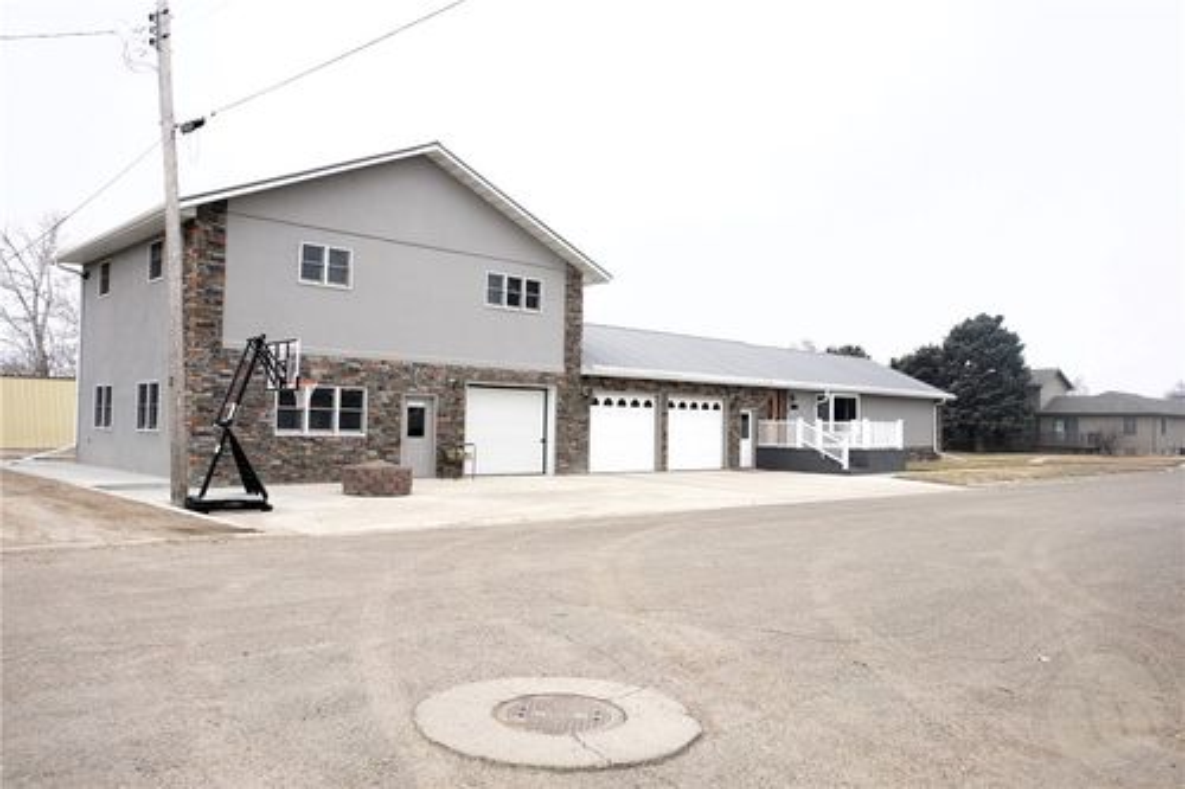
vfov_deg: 46.4
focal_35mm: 28
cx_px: 592
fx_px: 921
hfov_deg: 65.5
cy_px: 394
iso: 800
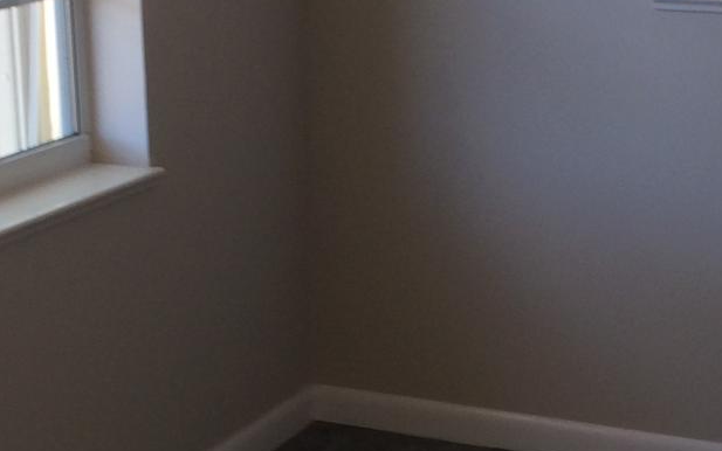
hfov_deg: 20.2
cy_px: 393
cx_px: 427
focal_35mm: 103
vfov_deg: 12.6
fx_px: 2027
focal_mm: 4.12
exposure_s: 1/60
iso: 50
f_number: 2.2
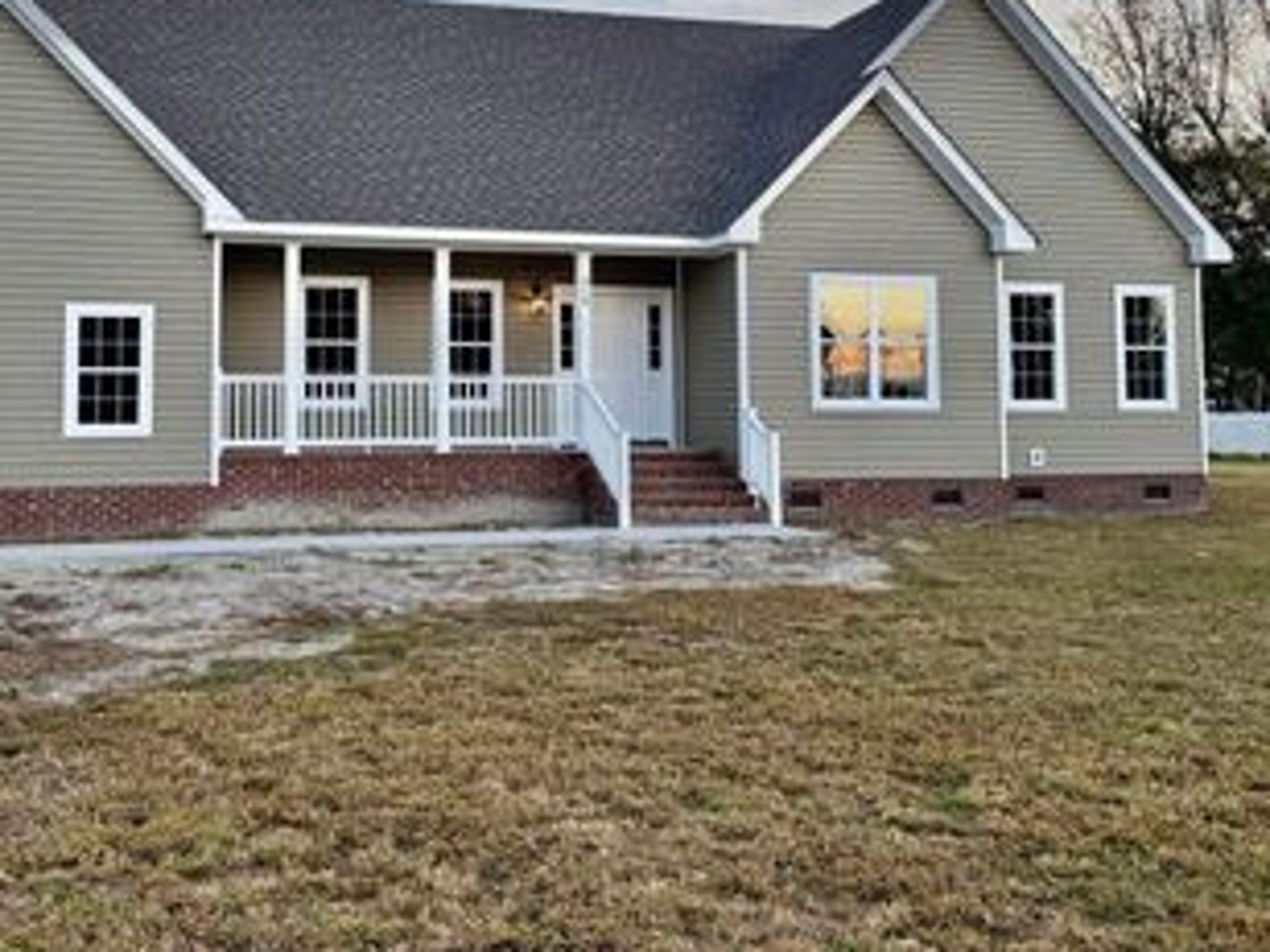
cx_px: 437
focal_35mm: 39
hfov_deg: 47.2
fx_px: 1431
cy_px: 315
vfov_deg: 36.4
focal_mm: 6.76
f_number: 1.78
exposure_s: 1/442
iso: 80
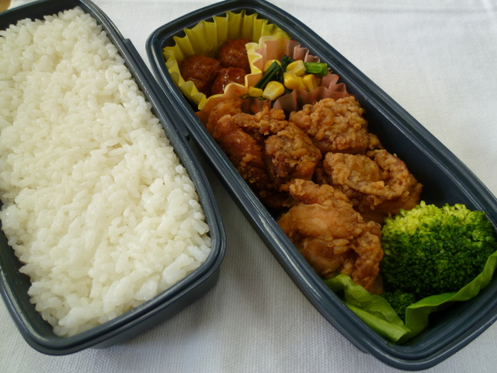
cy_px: 186
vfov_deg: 56.8
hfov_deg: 71.6
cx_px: 248
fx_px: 345
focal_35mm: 24
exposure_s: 1/60
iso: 80
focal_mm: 4.3
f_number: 2.2
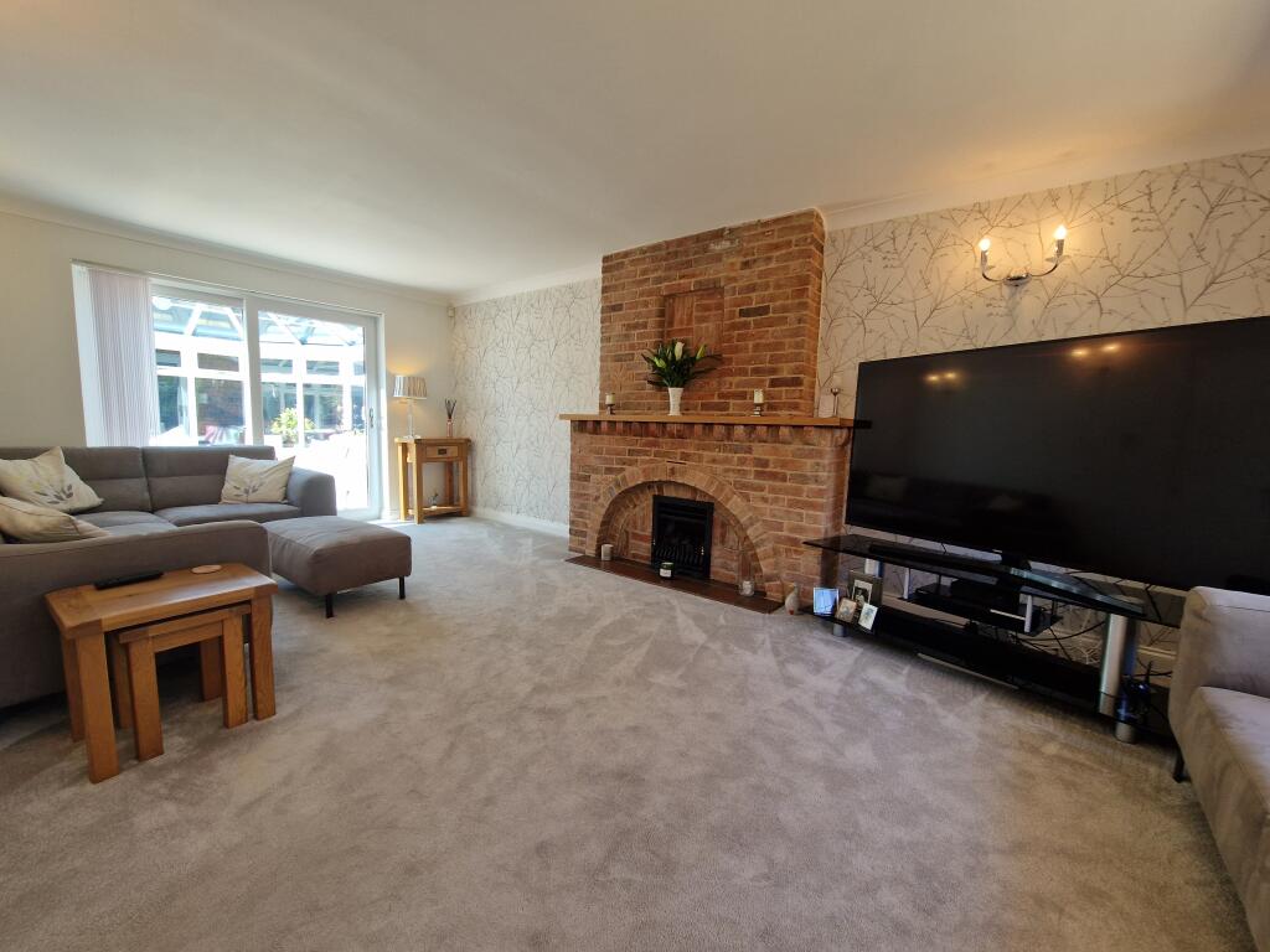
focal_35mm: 13
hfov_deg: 106.2
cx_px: 635
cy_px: 476
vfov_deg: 89.9
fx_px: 477
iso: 50
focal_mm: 2.2
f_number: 2.2
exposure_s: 1/101
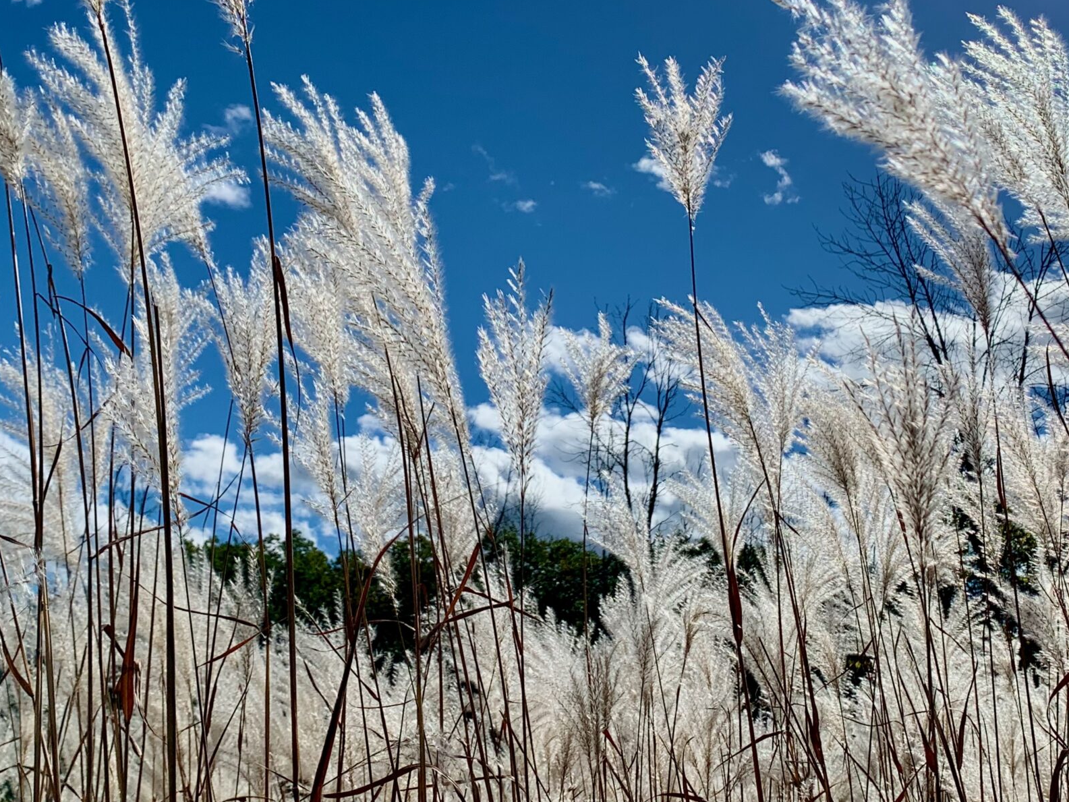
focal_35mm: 42
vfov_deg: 34.1
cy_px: 270
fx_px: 1297
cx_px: 537
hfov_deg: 44.8
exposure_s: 1/8000
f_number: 1.8
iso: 25
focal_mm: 4.25
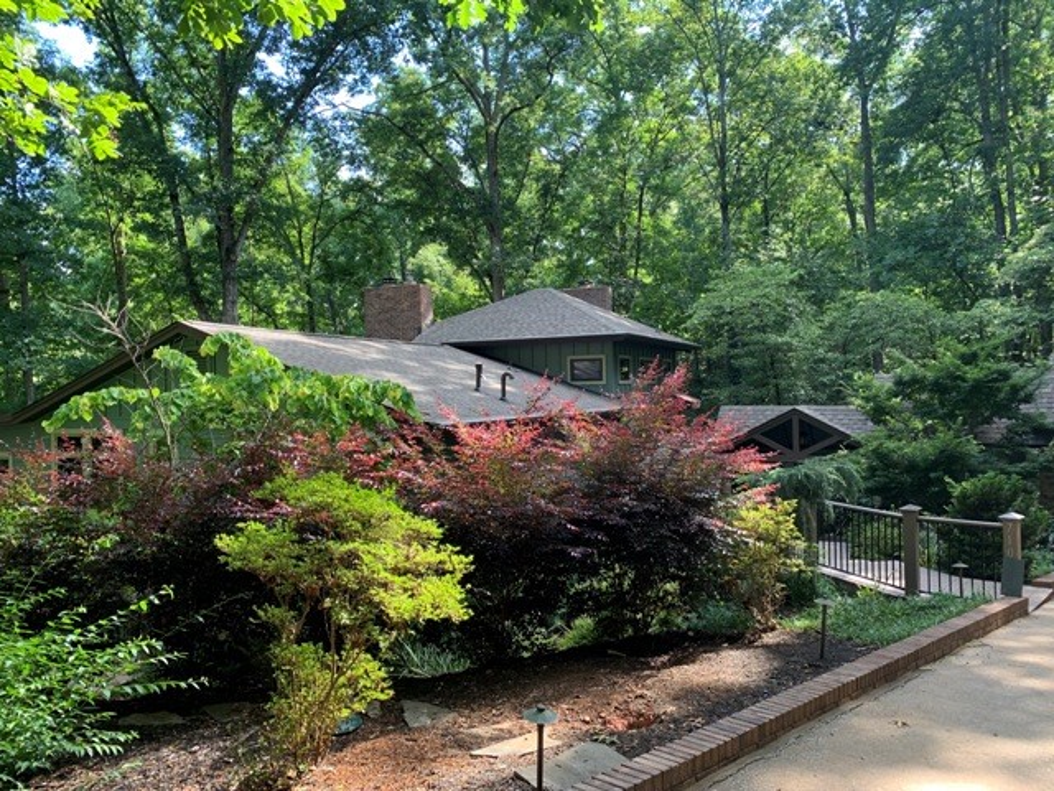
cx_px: 527
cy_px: 396
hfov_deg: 67.3
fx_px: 792
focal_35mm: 26
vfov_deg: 53.1
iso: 32
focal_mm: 4.25
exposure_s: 1/122
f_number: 1.8
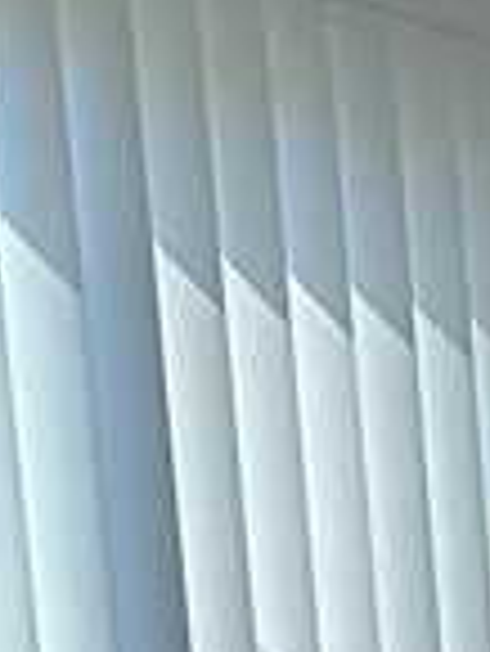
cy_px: 1434
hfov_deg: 7.5
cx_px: 1555
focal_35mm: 169
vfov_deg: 10.4
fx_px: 3185
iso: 80
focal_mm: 6.86
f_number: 1.78
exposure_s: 1/927
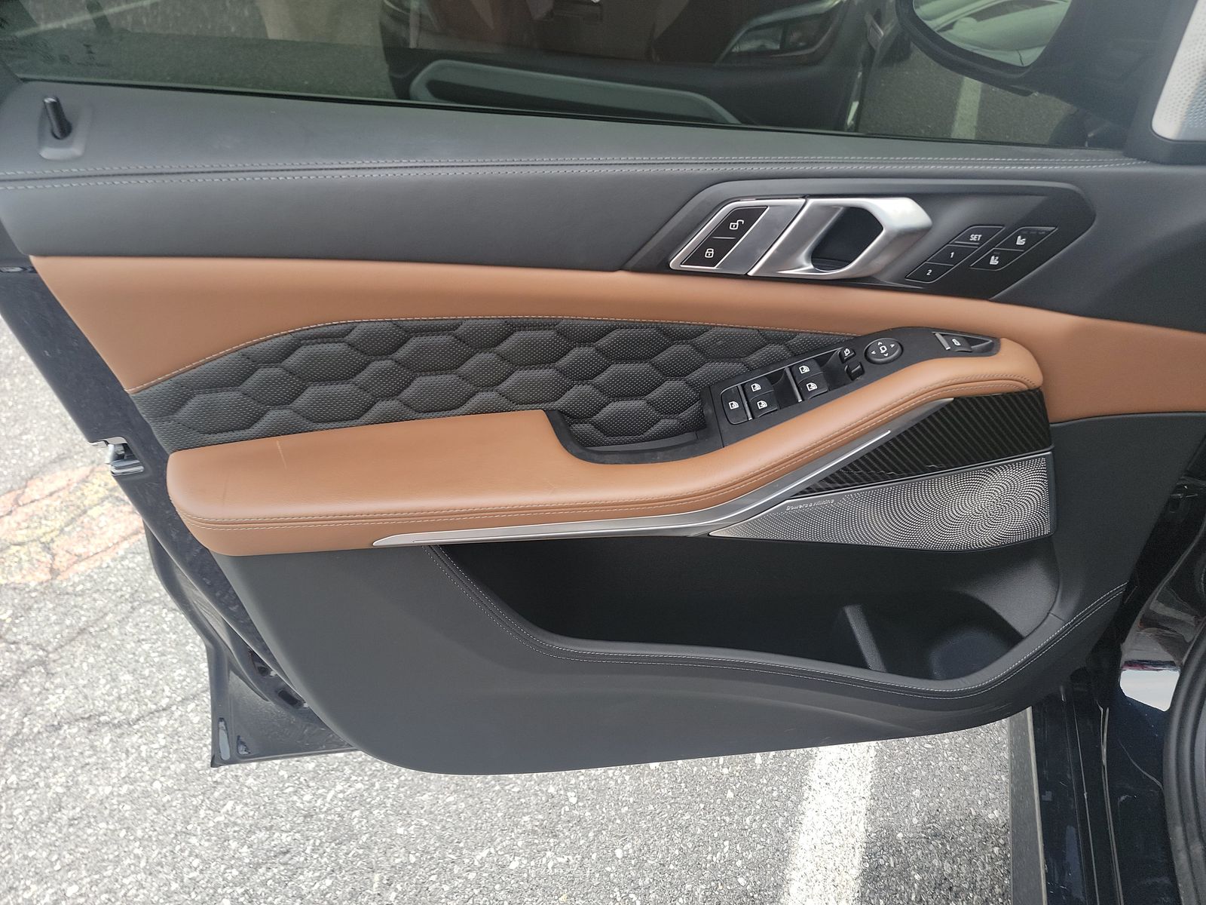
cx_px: 603
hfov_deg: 71.6
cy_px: 452
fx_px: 836
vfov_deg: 56.8
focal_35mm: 24
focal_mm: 6.7
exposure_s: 1/59
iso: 69
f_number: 1.8
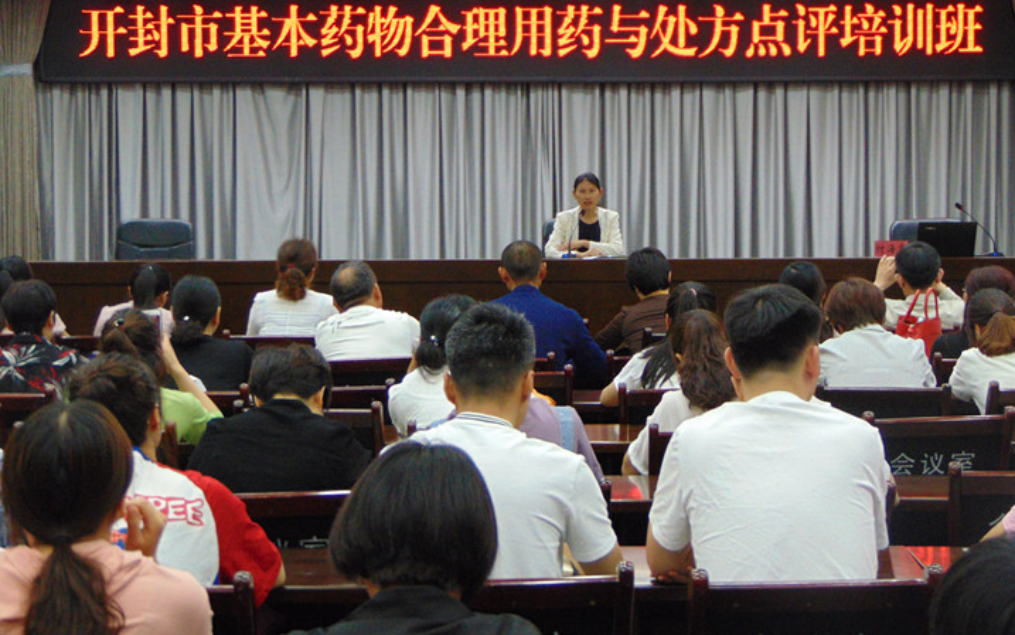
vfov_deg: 15.5
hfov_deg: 24.6
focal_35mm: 84
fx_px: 2323
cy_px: 227
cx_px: 565
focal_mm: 12.8
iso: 250
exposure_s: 1/30
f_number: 3.7
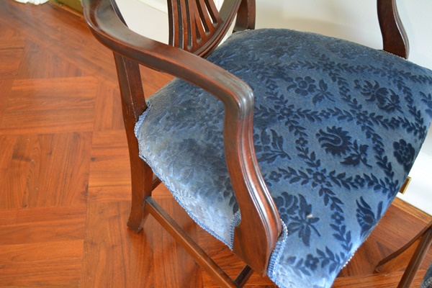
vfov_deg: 34.2
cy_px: 144
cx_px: 216
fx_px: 468
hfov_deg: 49.6
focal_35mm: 39
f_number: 4.2
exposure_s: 1/30
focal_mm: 26
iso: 1400
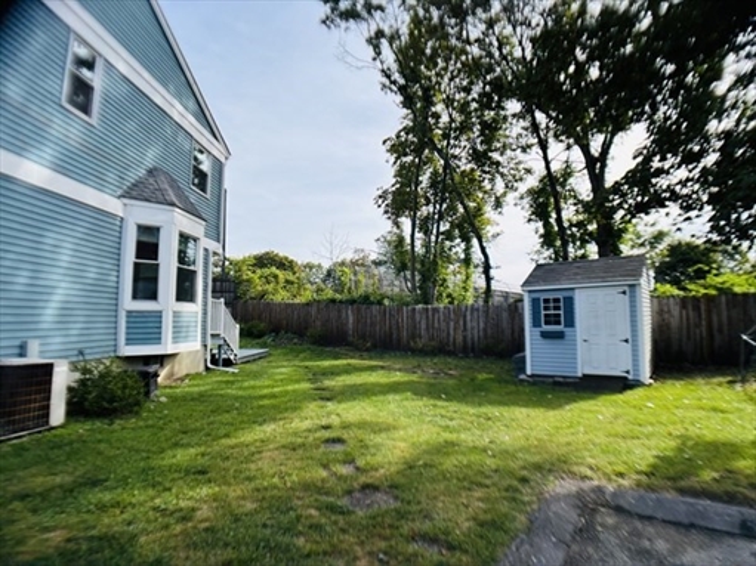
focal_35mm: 26
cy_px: 283
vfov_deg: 53.0
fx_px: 568
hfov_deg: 67.3
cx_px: 378
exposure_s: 1/1912
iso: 50
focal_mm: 5.96
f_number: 1.6
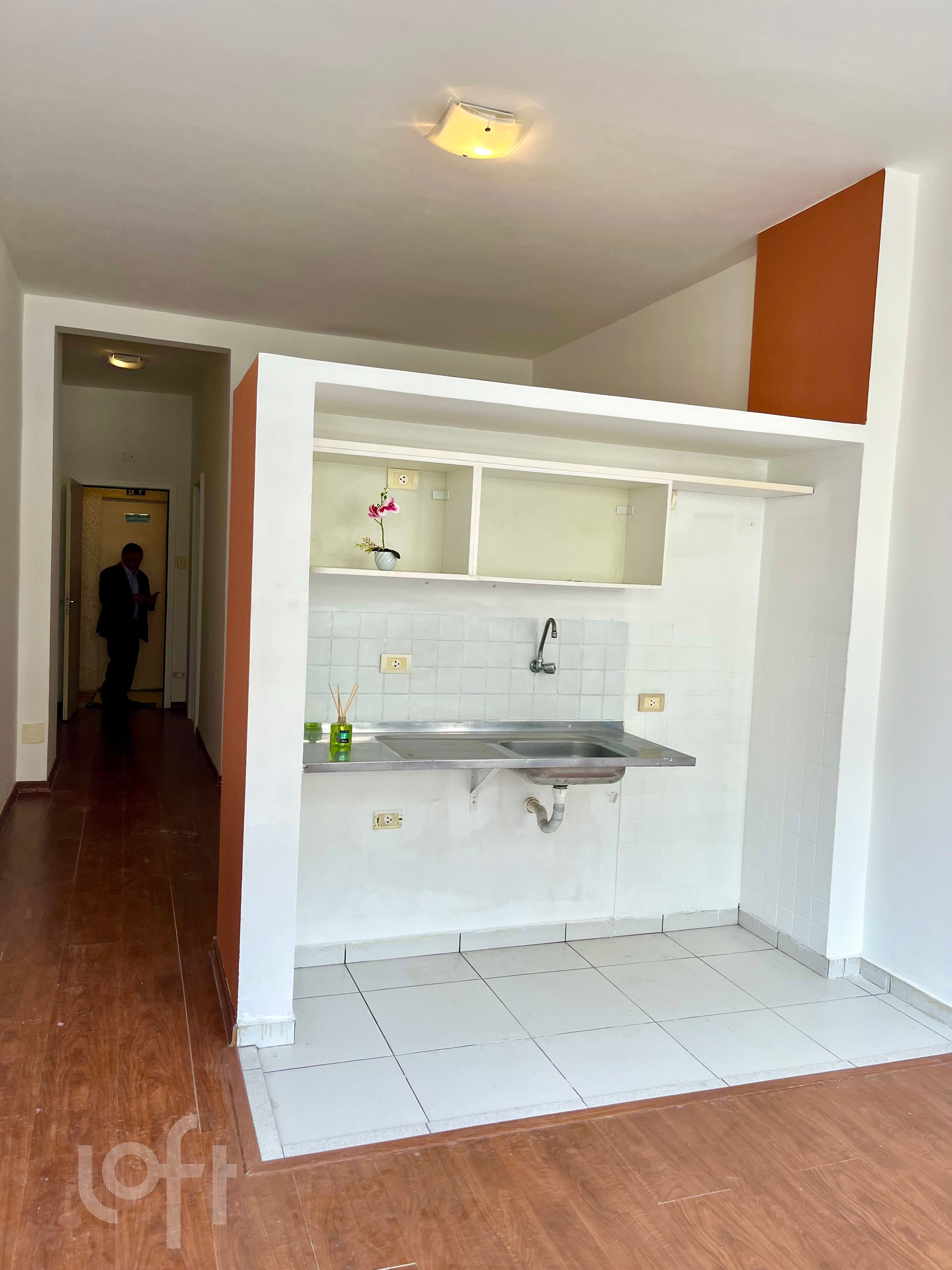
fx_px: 953
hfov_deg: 53.1
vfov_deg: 67.3
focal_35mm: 26
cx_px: 476
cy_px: 635
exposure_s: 1/246
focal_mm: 5.1
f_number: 1.6
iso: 40
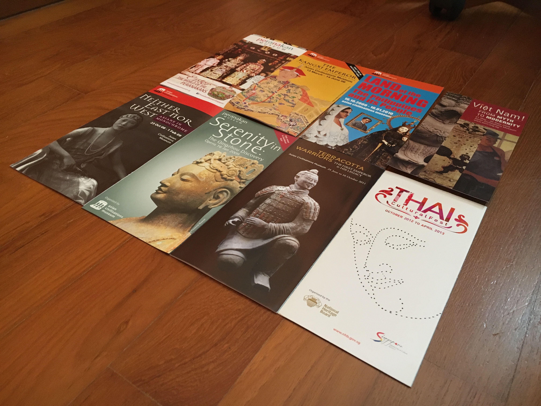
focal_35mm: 29
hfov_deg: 61.7
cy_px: 203
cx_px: 270
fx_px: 453
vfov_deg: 48.2
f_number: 2.2
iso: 200
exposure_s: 1/20
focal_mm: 4.15
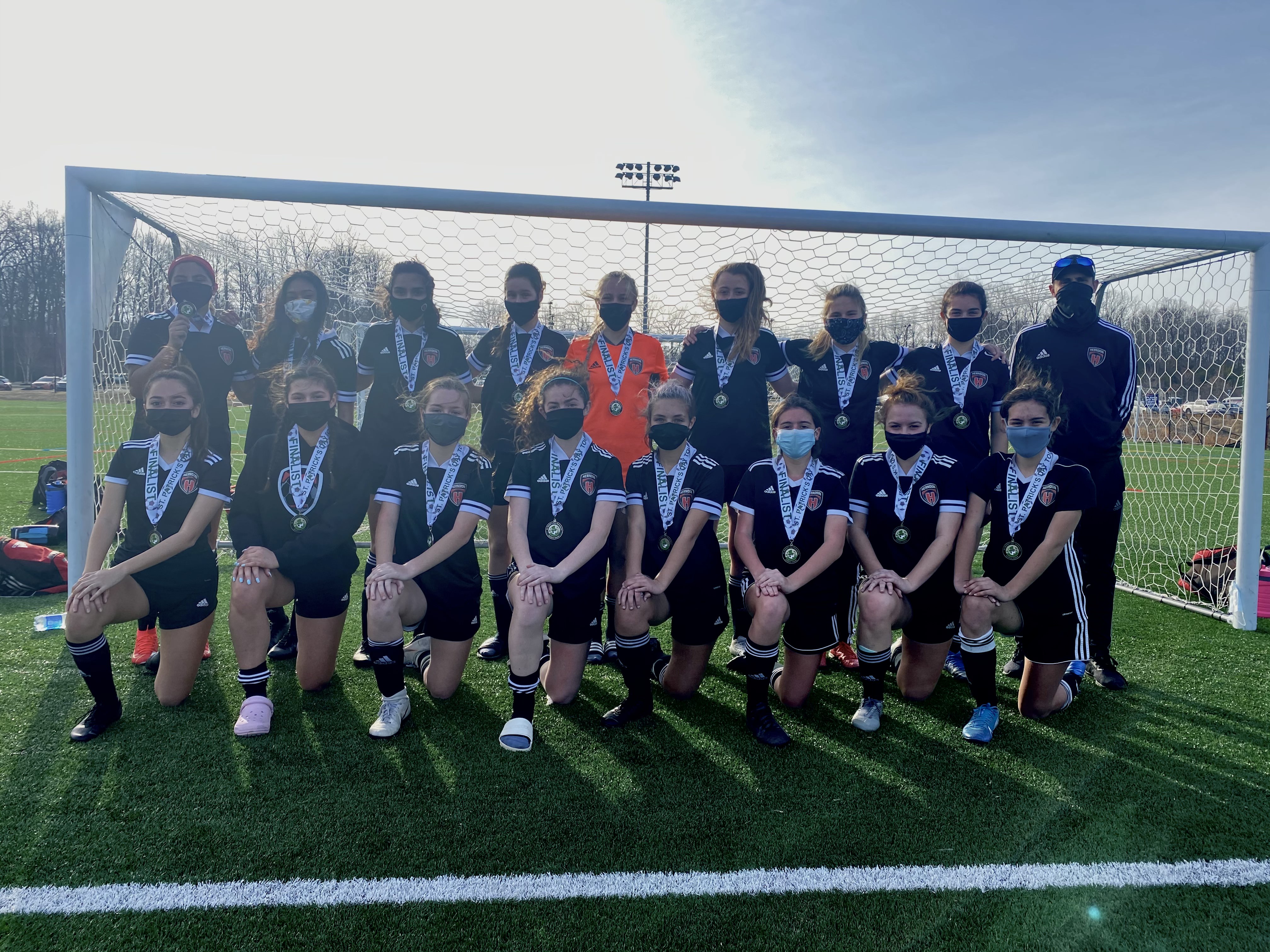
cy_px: 476
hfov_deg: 67.3
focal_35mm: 26
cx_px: 635
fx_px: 954
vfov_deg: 53.1
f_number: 1.8
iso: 32
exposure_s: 1/441
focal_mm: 4.25
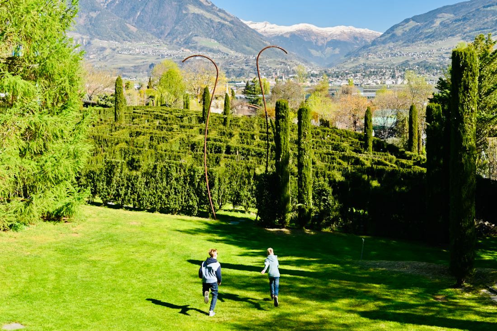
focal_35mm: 36
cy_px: 166
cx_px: 248
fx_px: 497
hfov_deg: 53.1
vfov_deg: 36.9
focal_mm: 24
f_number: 5.6
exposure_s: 1/250
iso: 200
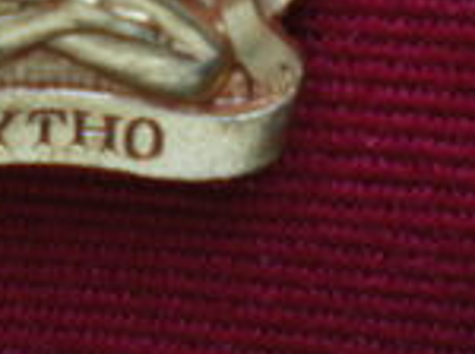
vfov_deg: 11.6
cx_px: 28
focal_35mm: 122
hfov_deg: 15.9
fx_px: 1671
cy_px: -174
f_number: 3.1
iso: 320
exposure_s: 1/50
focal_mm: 6.3
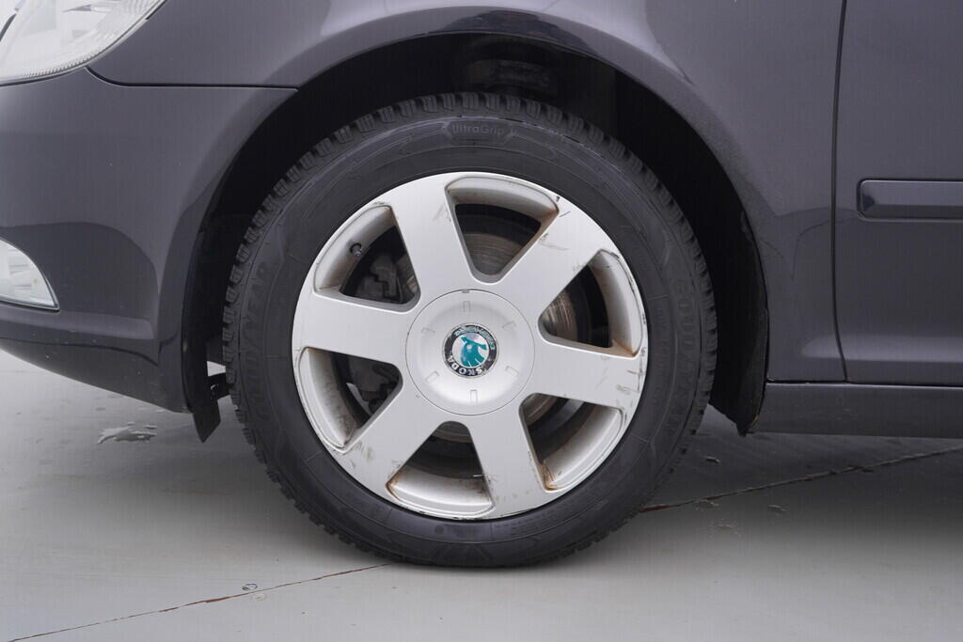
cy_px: 321
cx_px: 482
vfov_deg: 36.9
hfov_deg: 53.1
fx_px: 963
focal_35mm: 36
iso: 125
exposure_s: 1/60
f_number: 3.5
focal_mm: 24
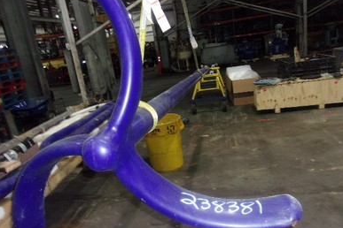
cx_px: 175
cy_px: 125
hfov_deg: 63.7
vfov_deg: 44.9
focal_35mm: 29
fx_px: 276
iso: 250
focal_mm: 4.9
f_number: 3
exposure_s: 1/34
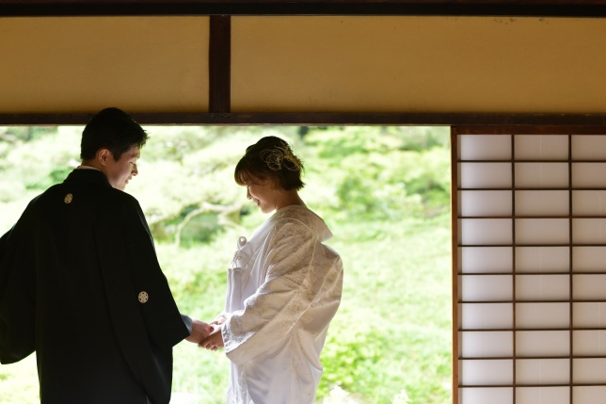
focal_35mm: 72
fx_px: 1212
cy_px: 242
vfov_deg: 18.9
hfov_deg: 28.1
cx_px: 287
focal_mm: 58
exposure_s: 1/125
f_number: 2.5
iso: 320
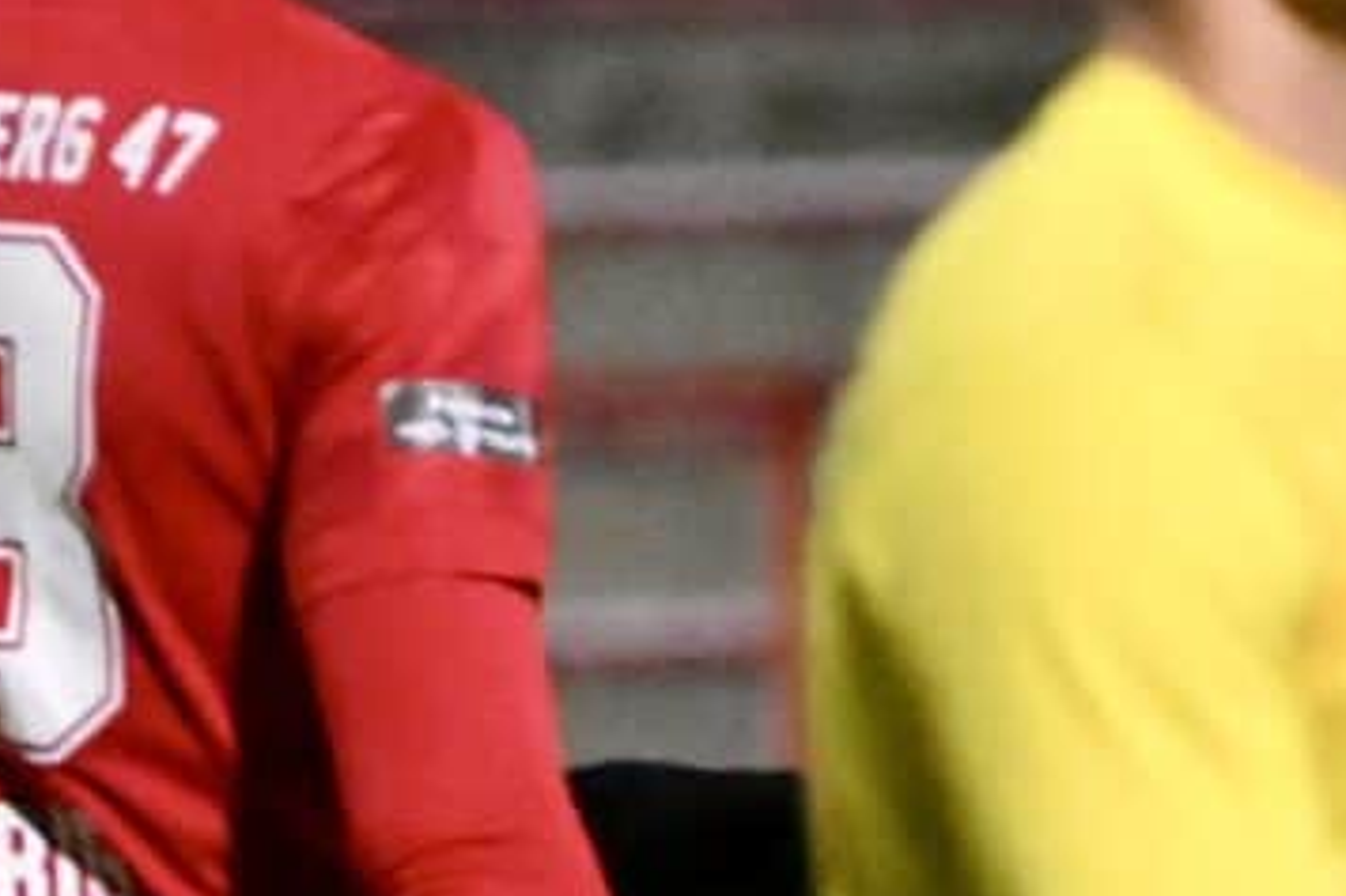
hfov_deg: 2.0
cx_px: 3025
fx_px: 37631
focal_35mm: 1007
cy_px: 607
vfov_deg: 1.4
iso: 10000
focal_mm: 175
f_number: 3.5
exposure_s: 1/1250
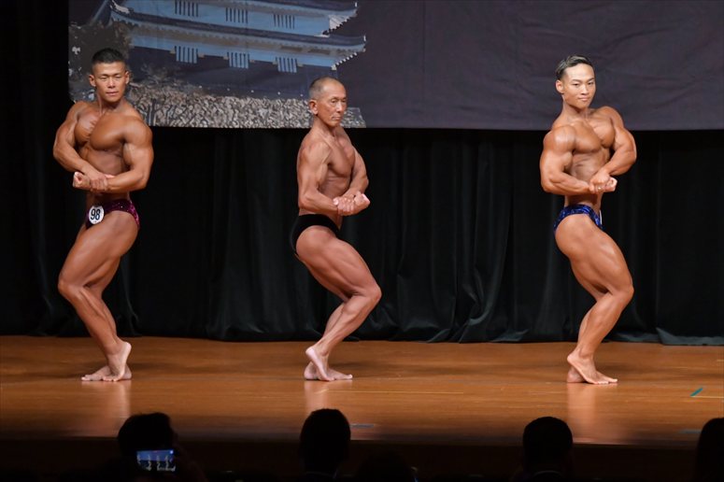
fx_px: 5126
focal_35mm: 255
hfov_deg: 8.1
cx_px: 362
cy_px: 241
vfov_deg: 5.4
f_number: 5.6
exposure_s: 1/400
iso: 5000
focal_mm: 170
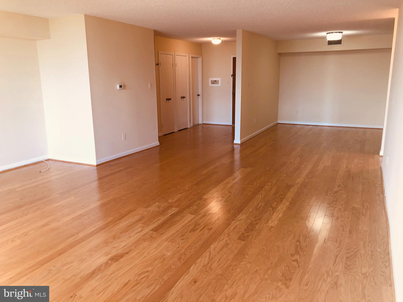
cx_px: 202
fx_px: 326
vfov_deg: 49.7
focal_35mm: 28
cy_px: 151
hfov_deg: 63.4
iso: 20
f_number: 1.8
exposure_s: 1/19
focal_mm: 3.99
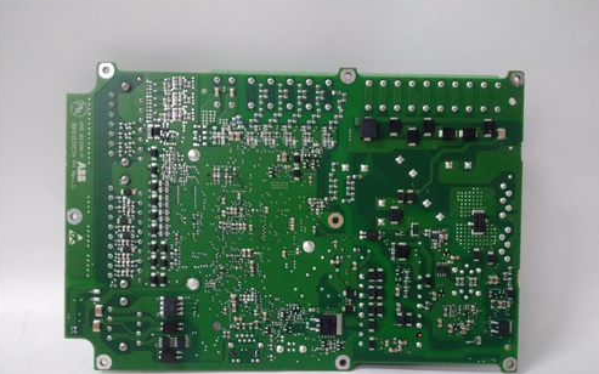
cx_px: 299
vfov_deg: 43.0
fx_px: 473
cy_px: 219
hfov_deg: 64.6
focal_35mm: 29
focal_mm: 3.79
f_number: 2
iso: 674
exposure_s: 1/33
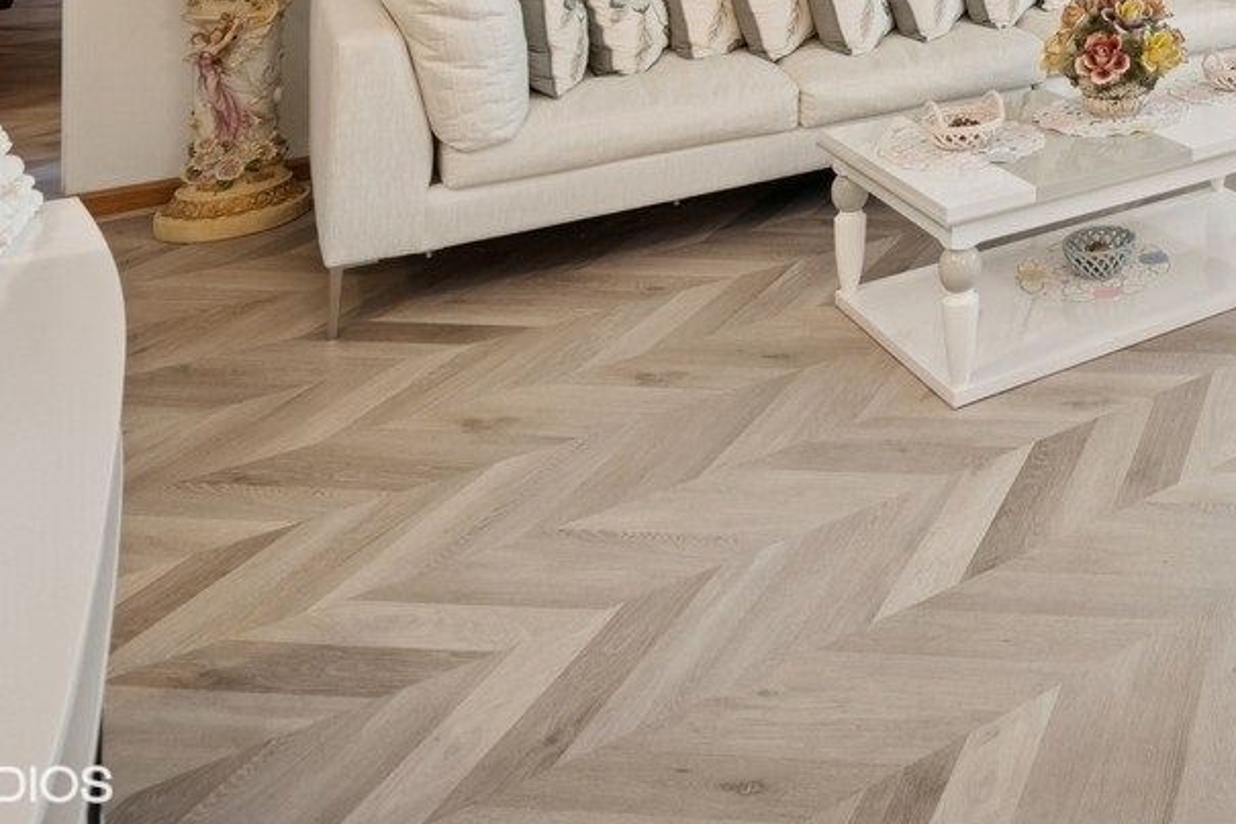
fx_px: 1270
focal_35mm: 37
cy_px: -258
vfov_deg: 28.9
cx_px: 1324
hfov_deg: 42.2
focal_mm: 14
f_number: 8
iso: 200
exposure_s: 1/10
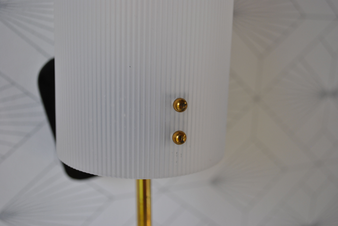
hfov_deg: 41.1
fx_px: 451
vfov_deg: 28.2
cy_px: 113
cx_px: 169
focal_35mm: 48
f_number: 5.6
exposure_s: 1/100
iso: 200
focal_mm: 32
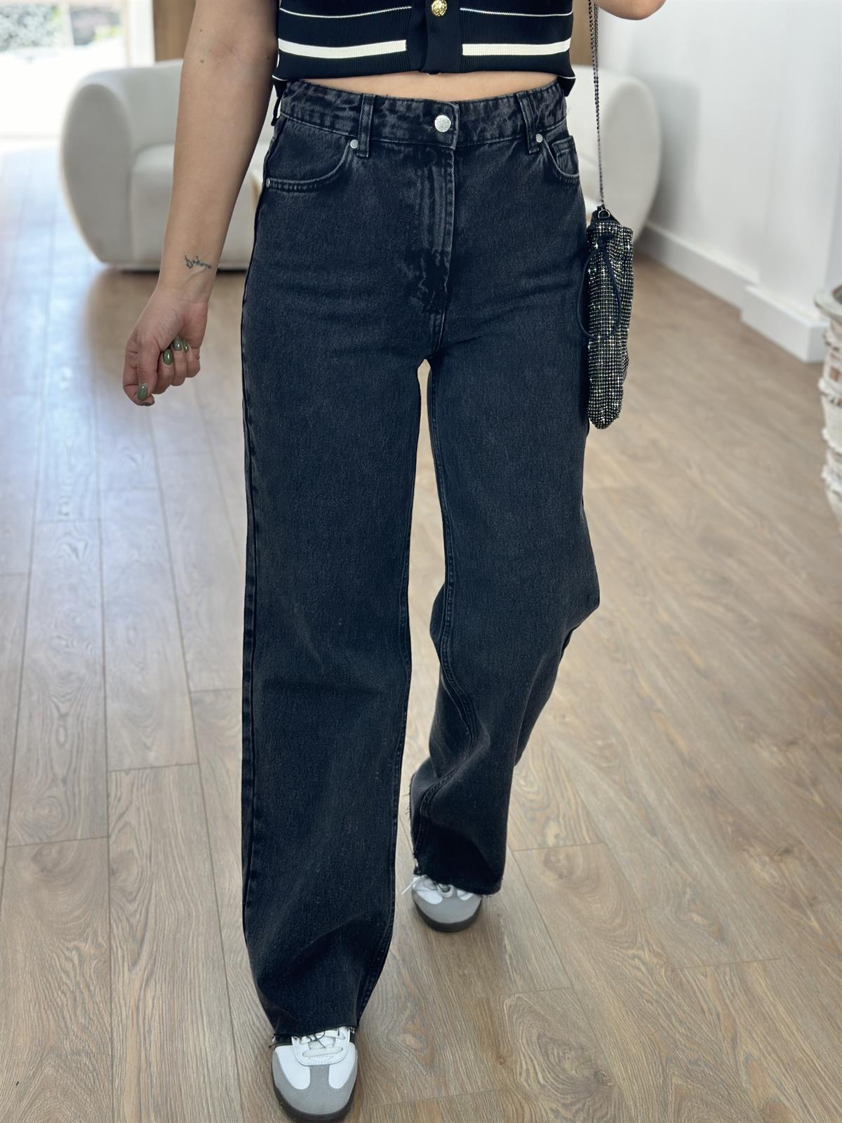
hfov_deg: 30.3
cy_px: 562
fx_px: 1557
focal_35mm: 48
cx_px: 421
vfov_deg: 39.7
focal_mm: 6.86
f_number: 1.78
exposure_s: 1/100
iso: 80
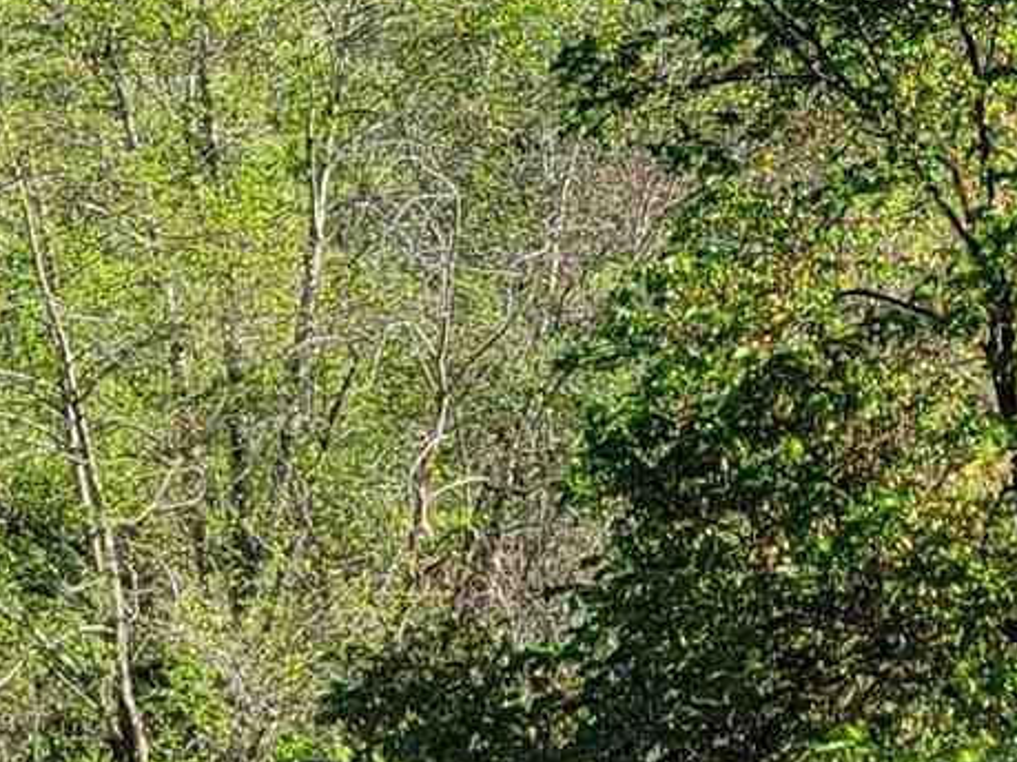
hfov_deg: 11.3
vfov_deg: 8.5
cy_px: -31
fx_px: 5111
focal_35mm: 174
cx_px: 1021
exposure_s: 1/1105
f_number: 1.8
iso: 40
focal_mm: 5.4
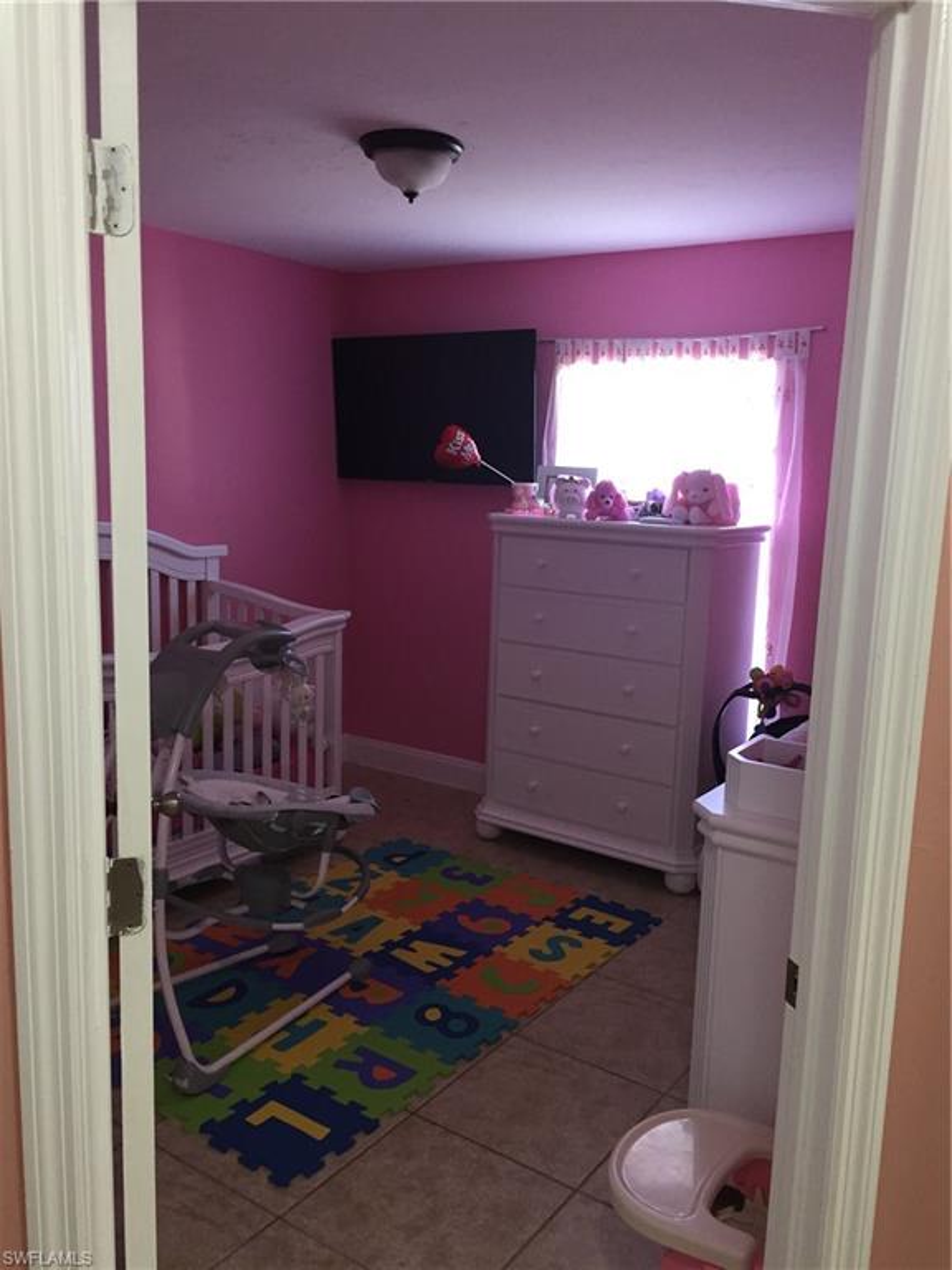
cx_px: 476
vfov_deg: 61.7
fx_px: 1063
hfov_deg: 48.2
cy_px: 635
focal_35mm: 29
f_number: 2.2
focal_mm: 4.15
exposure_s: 1/30
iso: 100
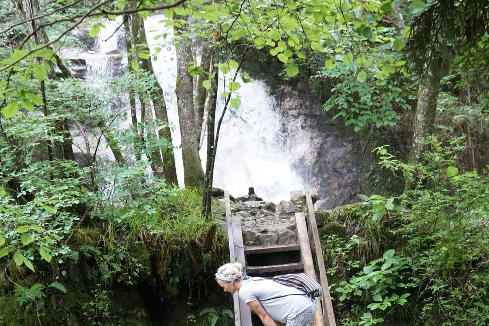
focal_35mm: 60
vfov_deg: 21.7
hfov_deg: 33.4
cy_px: 334
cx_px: 250
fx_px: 815
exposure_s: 1/160
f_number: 4
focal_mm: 22
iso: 5000
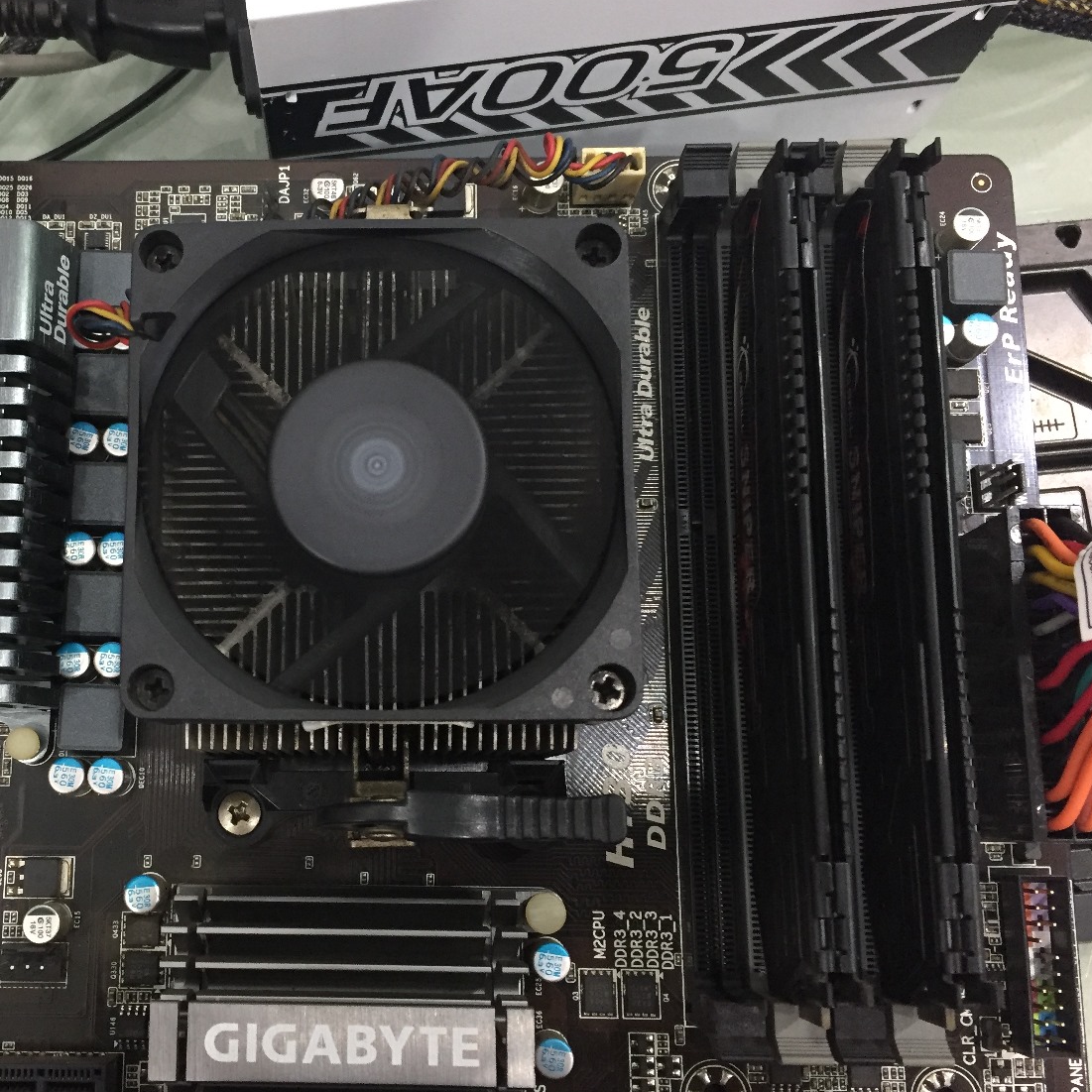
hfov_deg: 43.0
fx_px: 1356
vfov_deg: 43.9
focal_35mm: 38
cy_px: 548
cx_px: 333
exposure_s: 1/33
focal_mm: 4.15
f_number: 2.2
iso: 250
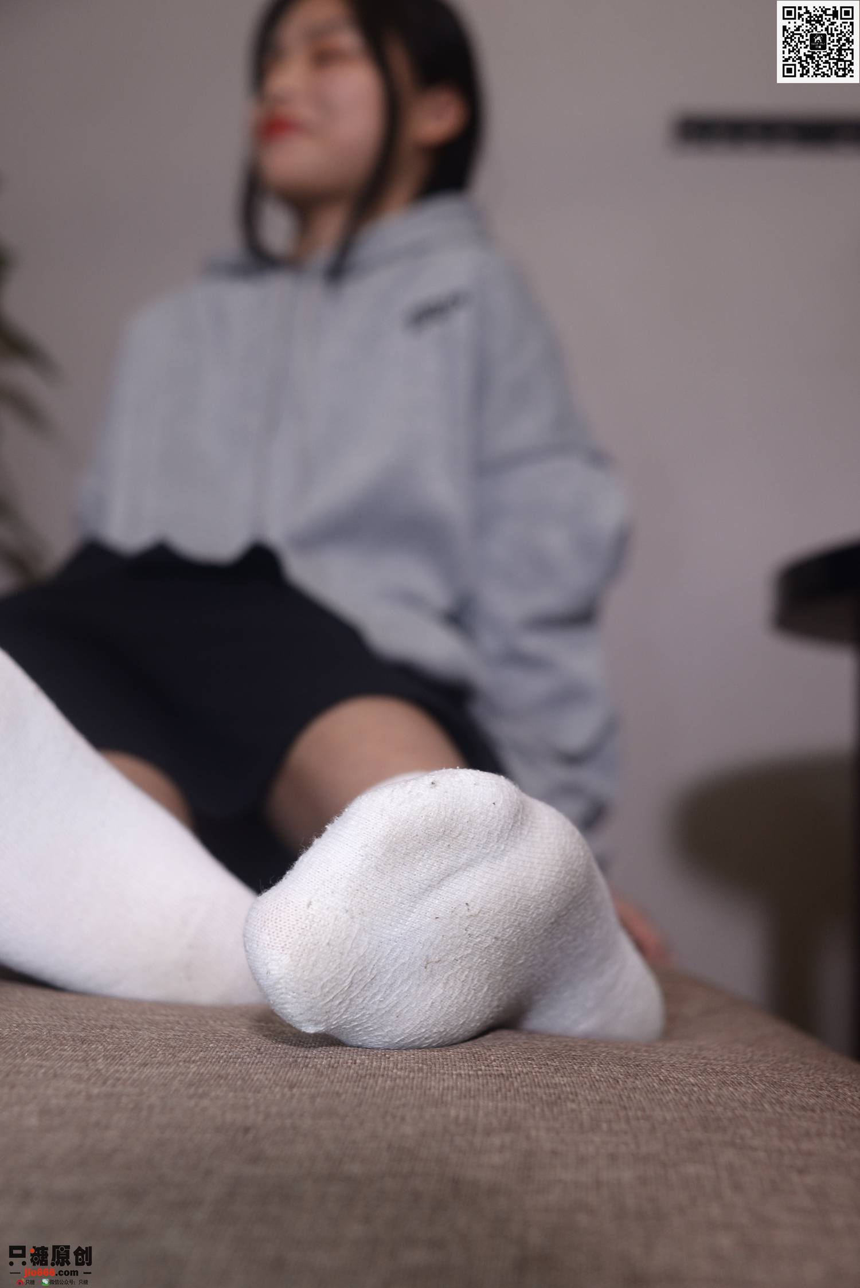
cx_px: 430
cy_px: 644
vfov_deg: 54.4
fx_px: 1253
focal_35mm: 35
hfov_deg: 37.9
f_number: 5.6
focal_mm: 35
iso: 640
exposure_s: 1/100
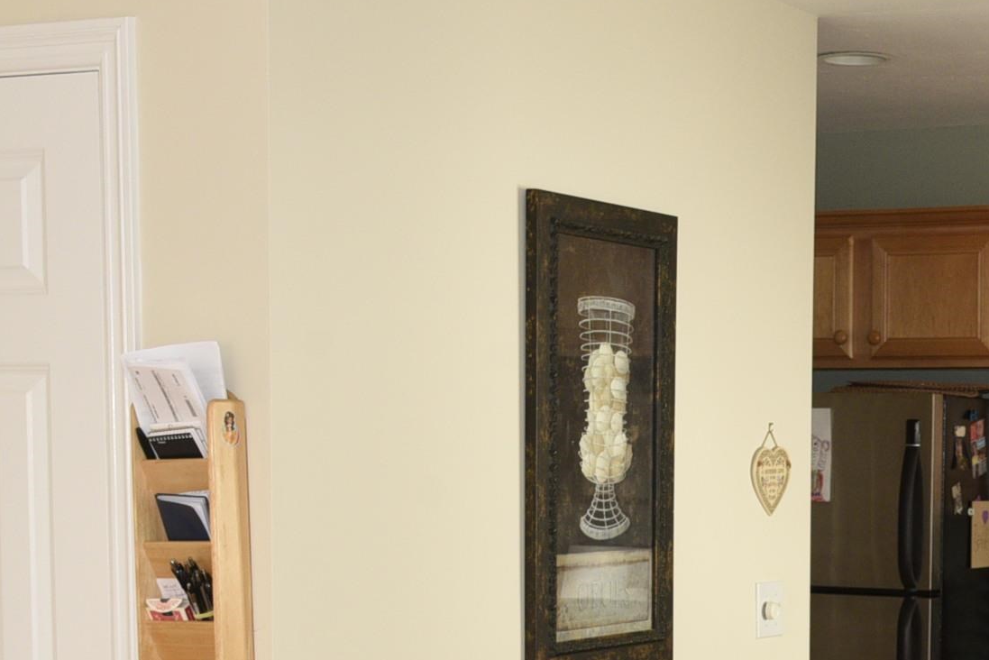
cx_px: 965
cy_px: 648
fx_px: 2336
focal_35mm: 85
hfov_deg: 23.0
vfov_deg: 15.8
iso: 1000
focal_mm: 31
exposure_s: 1/60
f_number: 5.6
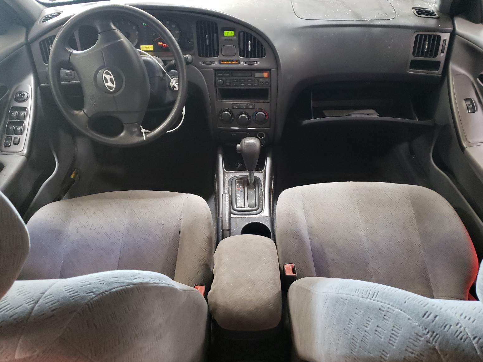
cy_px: 181
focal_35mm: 27
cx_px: 244
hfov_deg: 65.3
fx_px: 377
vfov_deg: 51.4
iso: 360
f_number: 1.5
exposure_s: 1/30
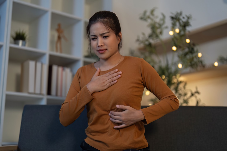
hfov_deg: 39.6
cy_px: 76
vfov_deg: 27.0
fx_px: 315
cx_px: 114
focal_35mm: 50
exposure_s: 1/125
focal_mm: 50
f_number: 1.2
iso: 400
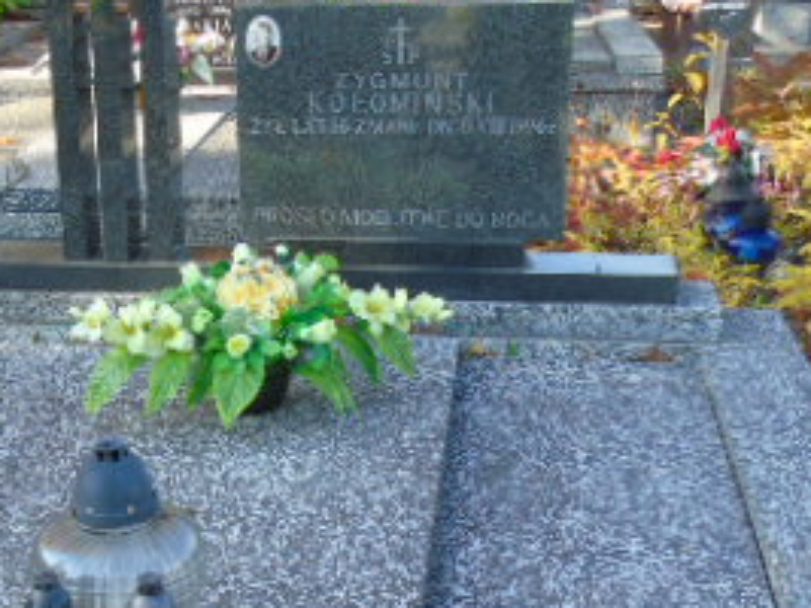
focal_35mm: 60
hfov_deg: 31.7
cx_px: 225
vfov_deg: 24.2
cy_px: 450
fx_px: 1405
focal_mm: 4.4
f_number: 3.4
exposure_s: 1/125
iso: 80
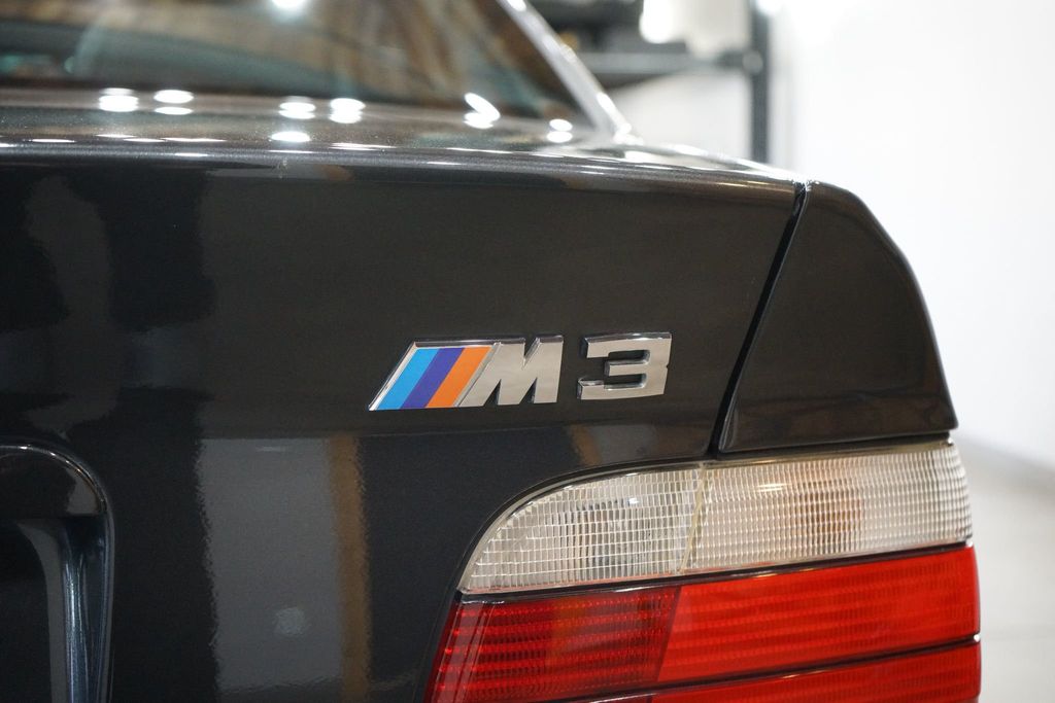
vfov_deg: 27.5
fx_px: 1436
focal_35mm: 49
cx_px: 528
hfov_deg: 40.3
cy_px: 352
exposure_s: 1/60
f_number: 4.5
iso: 10000
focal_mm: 49
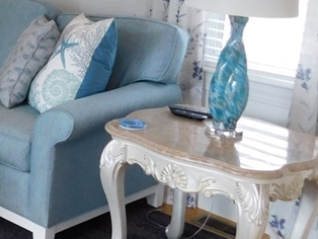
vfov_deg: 19.3
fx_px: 690
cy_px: 19
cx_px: -101
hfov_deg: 22.9
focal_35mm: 75
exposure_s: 1/40
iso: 125
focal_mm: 4
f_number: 3
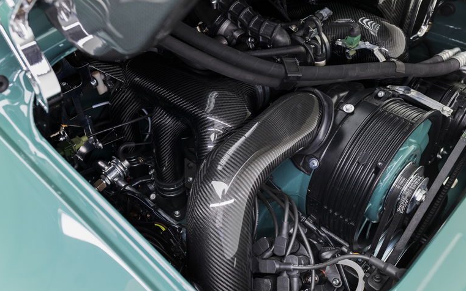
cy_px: 146
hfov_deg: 54.0
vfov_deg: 35.4
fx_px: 457
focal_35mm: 36
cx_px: 233
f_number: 5
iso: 800
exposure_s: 1/25
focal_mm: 35
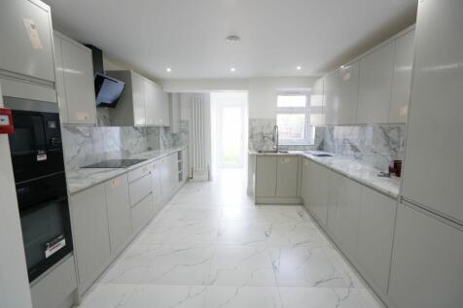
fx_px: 206
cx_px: 232
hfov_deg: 96.8
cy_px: 154
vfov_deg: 73.7
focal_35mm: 16
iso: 400
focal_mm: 16
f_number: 5
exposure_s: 1/25
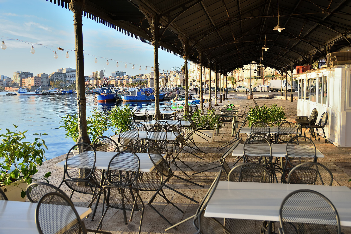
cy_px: 117
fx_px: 322
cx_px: 176
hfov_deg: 57.2
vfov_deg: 40.0
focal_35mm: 33
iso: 100
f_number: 3.2
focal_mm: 22
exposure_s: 1/200
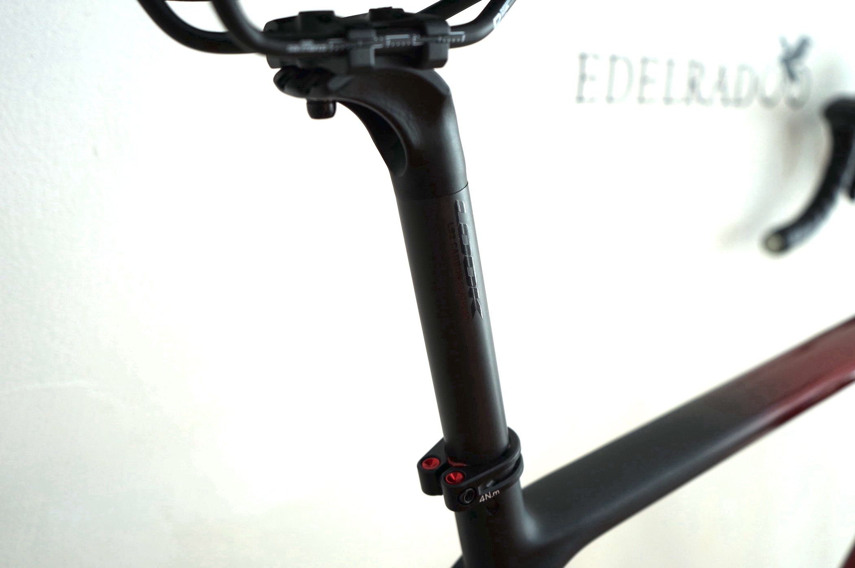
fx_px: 807
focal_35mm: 34
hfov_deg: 55.8
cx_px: 428
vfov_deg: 38.8
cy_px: 284
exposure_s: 1/60
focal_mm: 34
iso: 100
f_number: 4.5
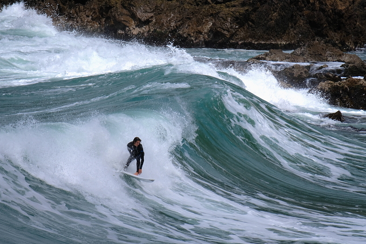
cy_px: 110
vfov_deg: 1.9
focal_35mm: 736
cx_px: 178
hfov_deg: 2.8
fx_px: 7482
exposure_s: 1/2000
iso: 200
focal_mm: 400
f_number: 6.3
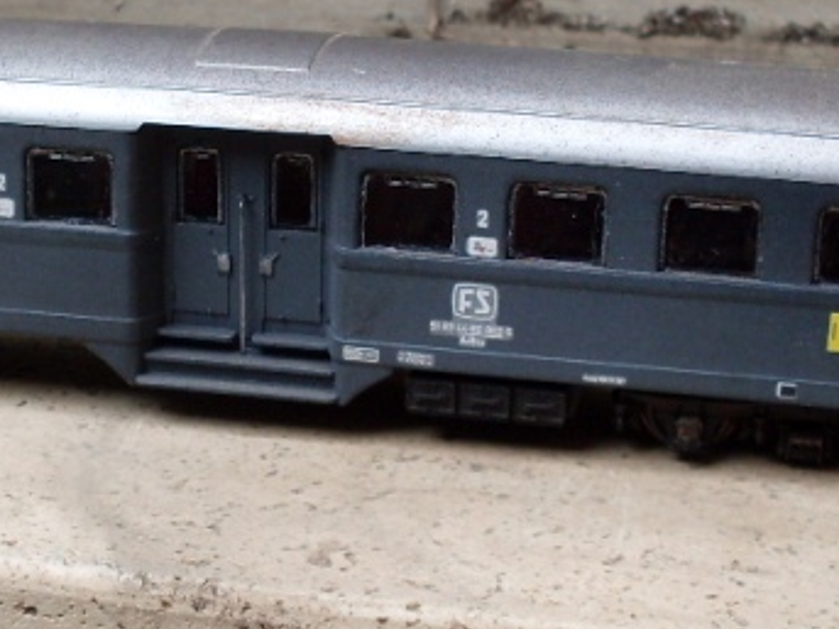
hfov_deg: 21.0
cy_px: 259
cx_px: 308
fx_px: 2253
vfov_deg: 15.9
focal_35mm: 93
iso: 80
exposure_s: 1/90
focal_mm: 6.3
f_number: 2.8
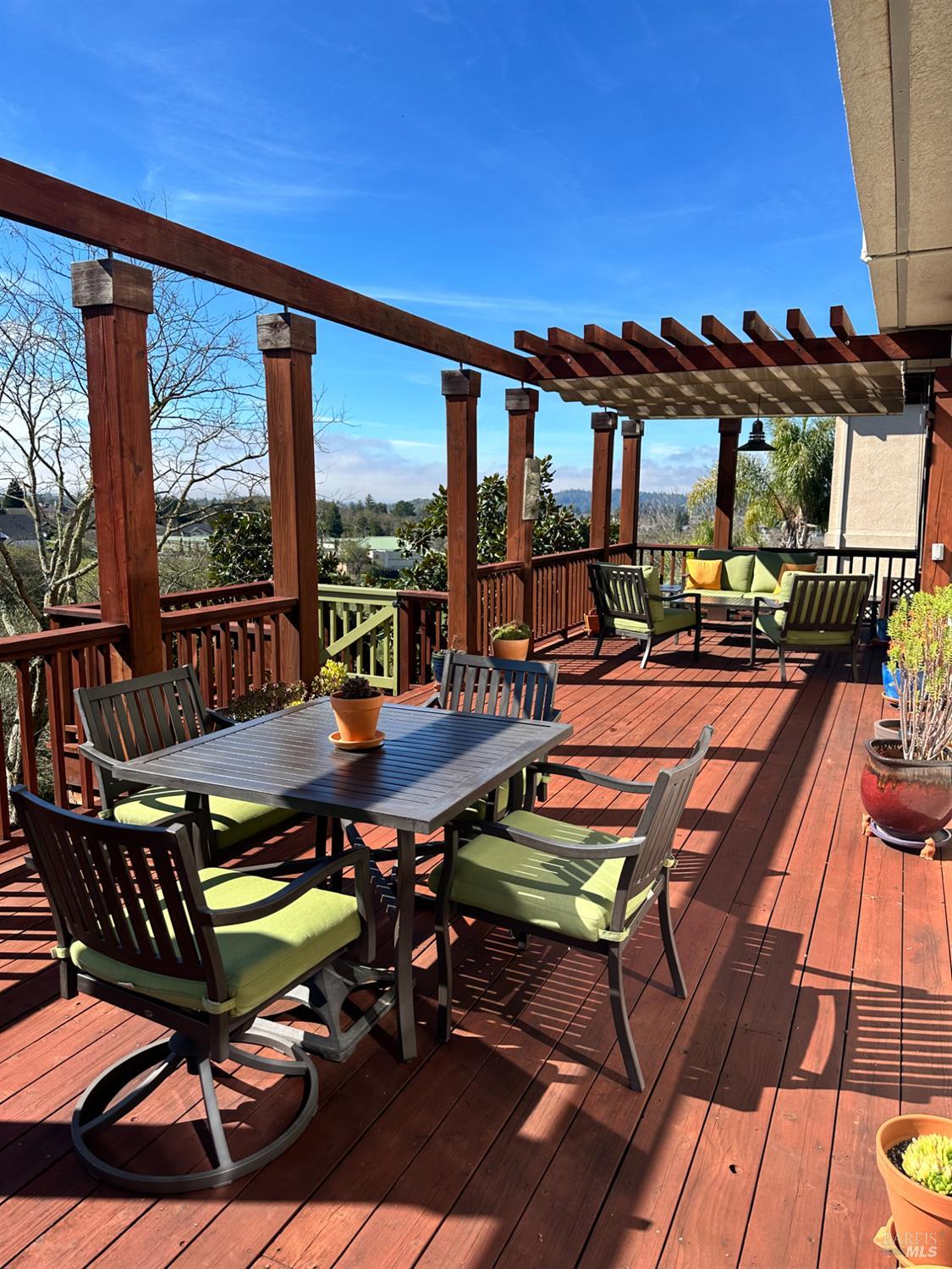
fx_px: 880
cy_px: 634
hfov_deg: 56.8
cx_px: 476
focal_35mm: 24
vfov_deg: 71.6
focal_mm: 6.86
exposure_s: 1/2809
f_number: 1.78
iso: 80
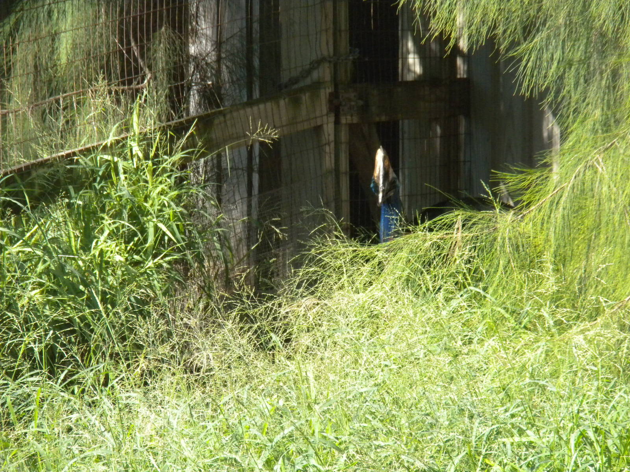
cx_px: 315
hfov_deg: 7.6
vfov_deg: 5.7
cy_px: 236
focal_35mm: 260
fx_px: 4732
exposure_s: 1/540
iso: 400
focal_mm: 46.2
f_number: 5.3
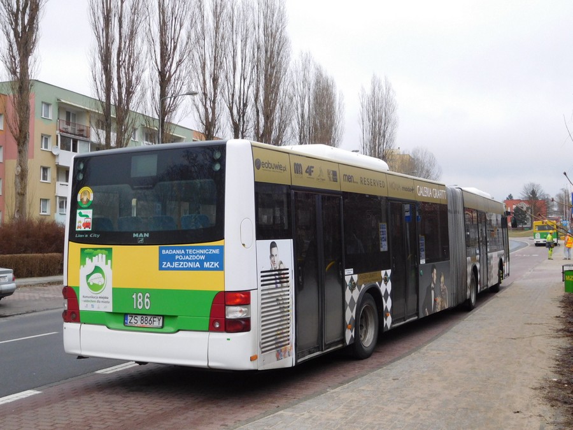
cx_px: 286
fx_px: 662
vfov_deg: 36.0
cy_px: 215
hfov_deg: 46.8
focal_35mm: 40
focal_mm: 7.1
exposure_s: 1/250
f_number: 3.9
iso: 220
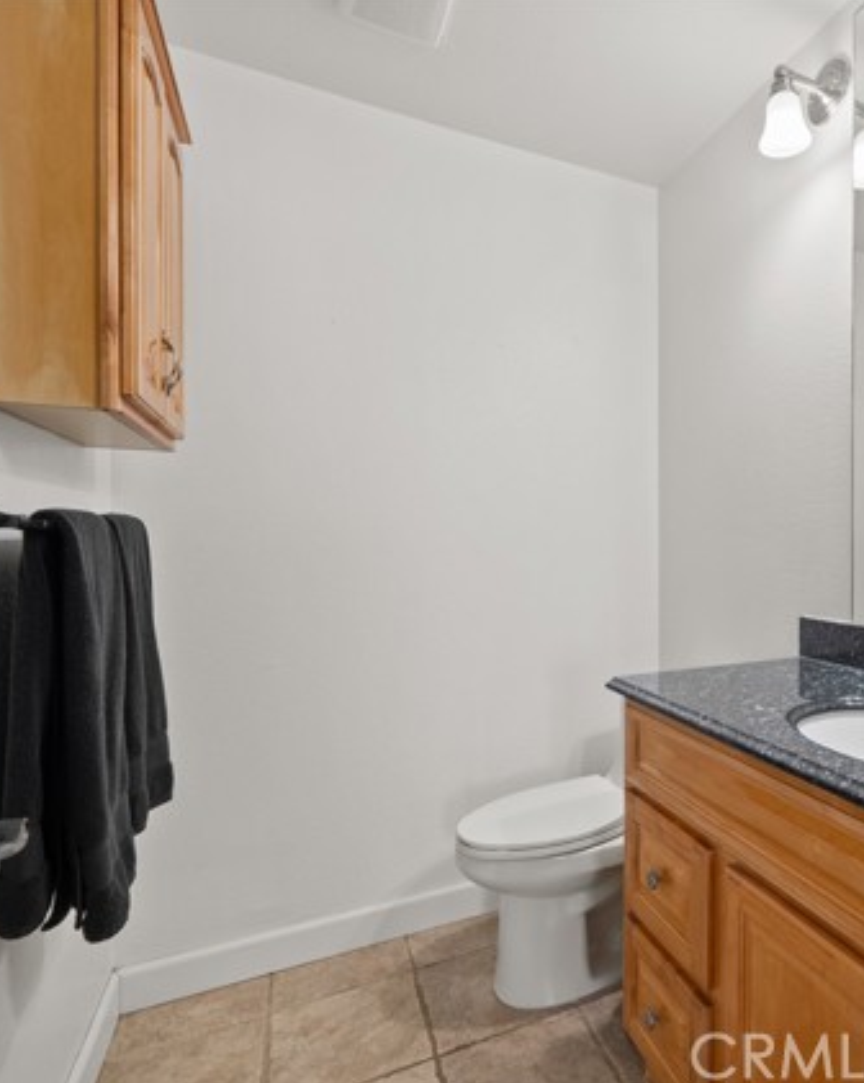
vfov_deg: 80.4
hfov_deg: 63.5
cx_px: 661
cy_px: 544
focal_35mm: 20
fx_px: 640
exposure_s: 2
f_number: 10
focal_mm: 14
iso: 100
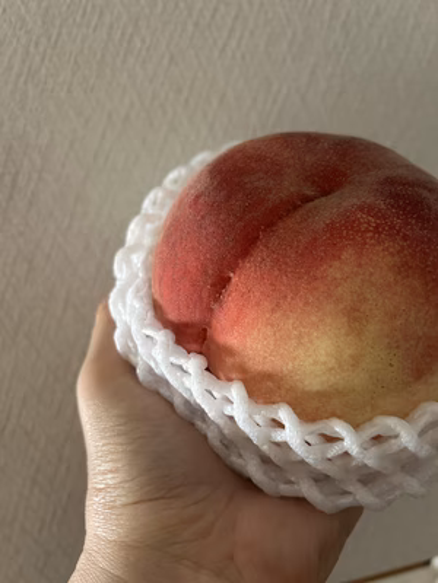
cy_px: 292
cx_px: 219
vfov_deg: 67.3
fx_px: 439
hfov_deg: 53.1
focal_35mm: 26
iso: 250
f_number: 1.5
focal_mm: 5.7
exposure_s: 1/59
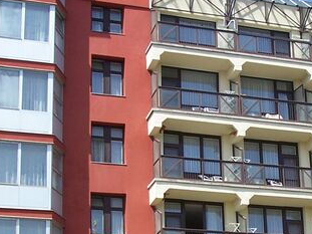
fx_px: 811
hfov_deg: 21.5
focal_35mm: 90
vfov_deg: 16.1
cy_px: 234
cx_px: 243
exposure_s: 1/500
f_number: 4
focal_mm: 6
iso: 80
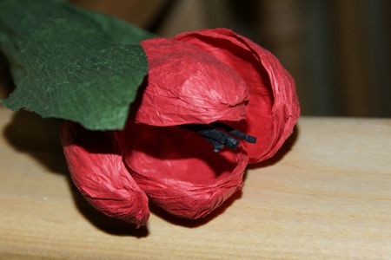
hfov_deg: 13.7
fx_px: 1629
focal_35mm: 150
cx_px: 196
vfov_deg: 9.1
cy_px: 130
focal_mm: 100
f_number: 8
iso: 800
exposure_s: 1/125
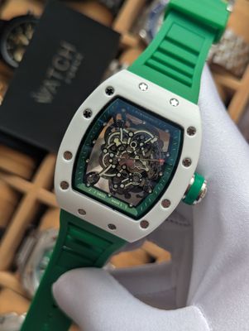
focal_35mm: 48
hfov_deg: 30.3
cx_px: 124
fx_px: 459
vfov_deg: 39.6
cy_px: 166
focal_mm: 6.81
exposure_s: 1/390
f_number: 1.85
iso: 47
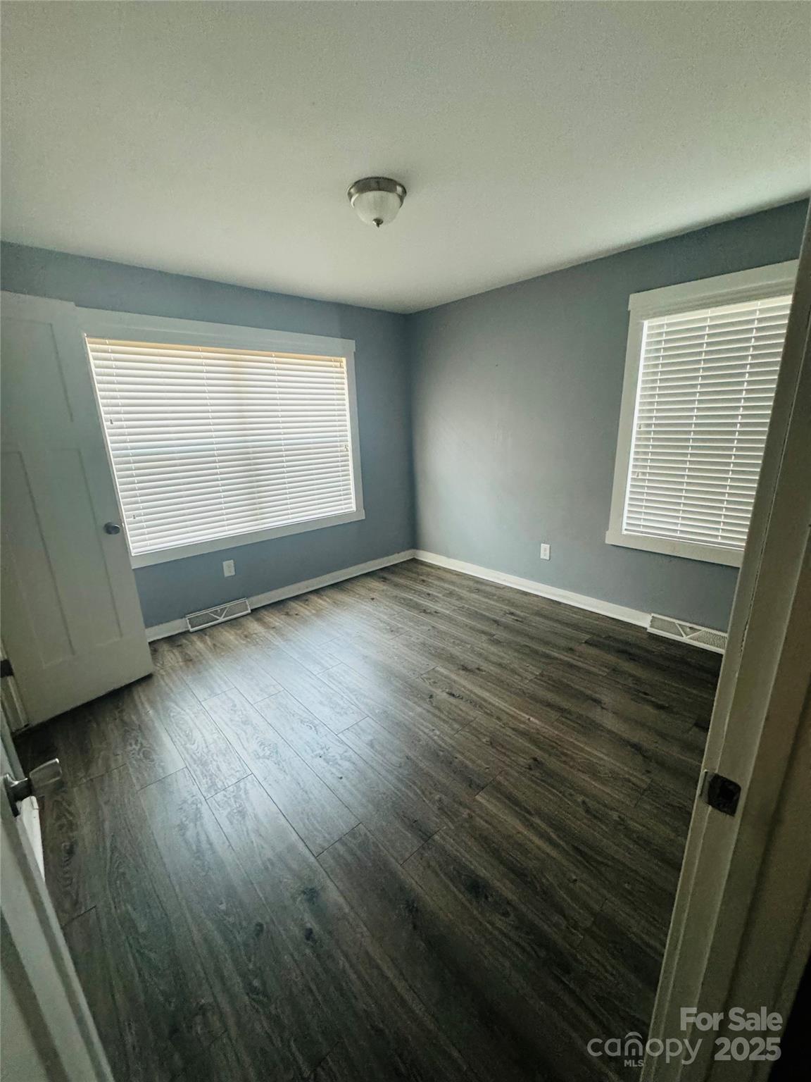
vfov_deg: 102.1
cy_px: 541
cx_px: 406
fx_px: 437
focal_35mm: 14
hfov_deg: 85.7
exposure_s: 1/60
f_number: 2.2
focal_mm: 2.22
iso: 640
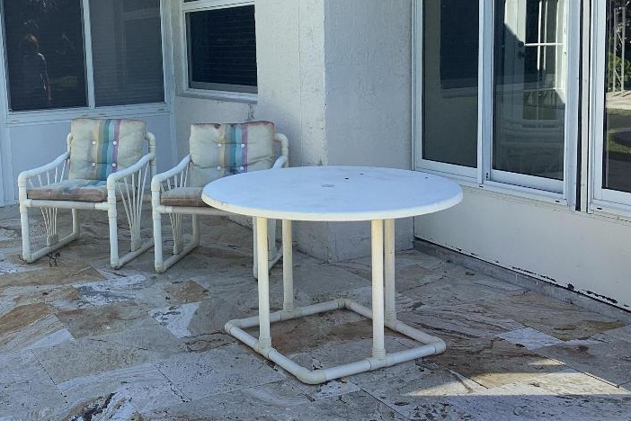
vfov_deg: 28.5
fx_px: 824
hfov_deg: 41.1
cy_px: 148
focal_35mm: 47
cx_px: 184
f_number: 2.4
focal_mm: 3.3
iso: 25
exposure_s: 1/397
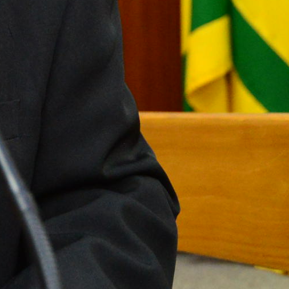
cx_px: 75
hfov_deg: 9.9
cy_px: -74
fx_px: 1672
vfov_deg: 9.7
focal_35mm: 177
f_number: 5.6
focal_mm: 35
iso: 2500
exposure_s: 1/60
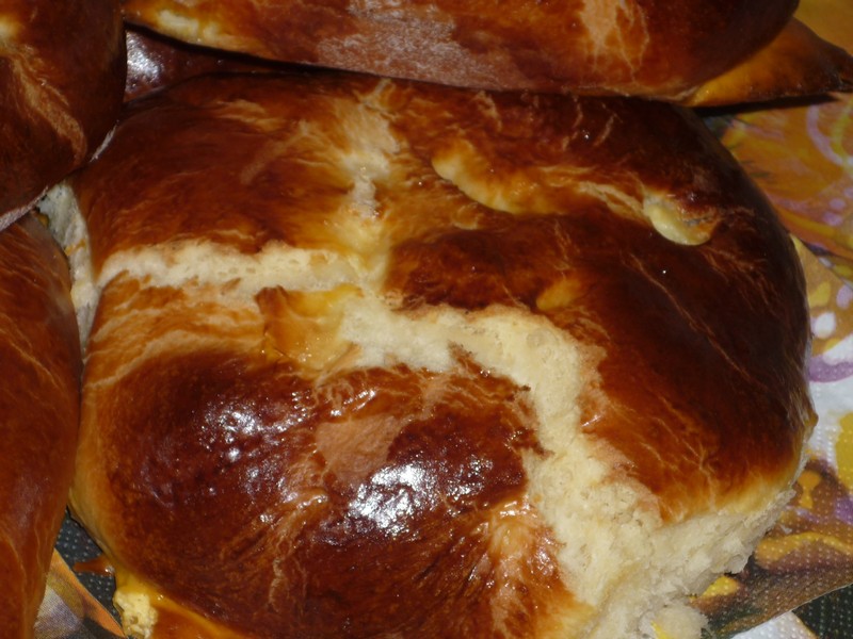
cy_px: 320
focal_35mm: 140
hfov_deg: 14.1
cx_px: 426
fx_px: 3450
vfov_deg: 10.6
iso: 100
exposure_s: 1/50
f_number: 5.7
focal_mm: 17.5
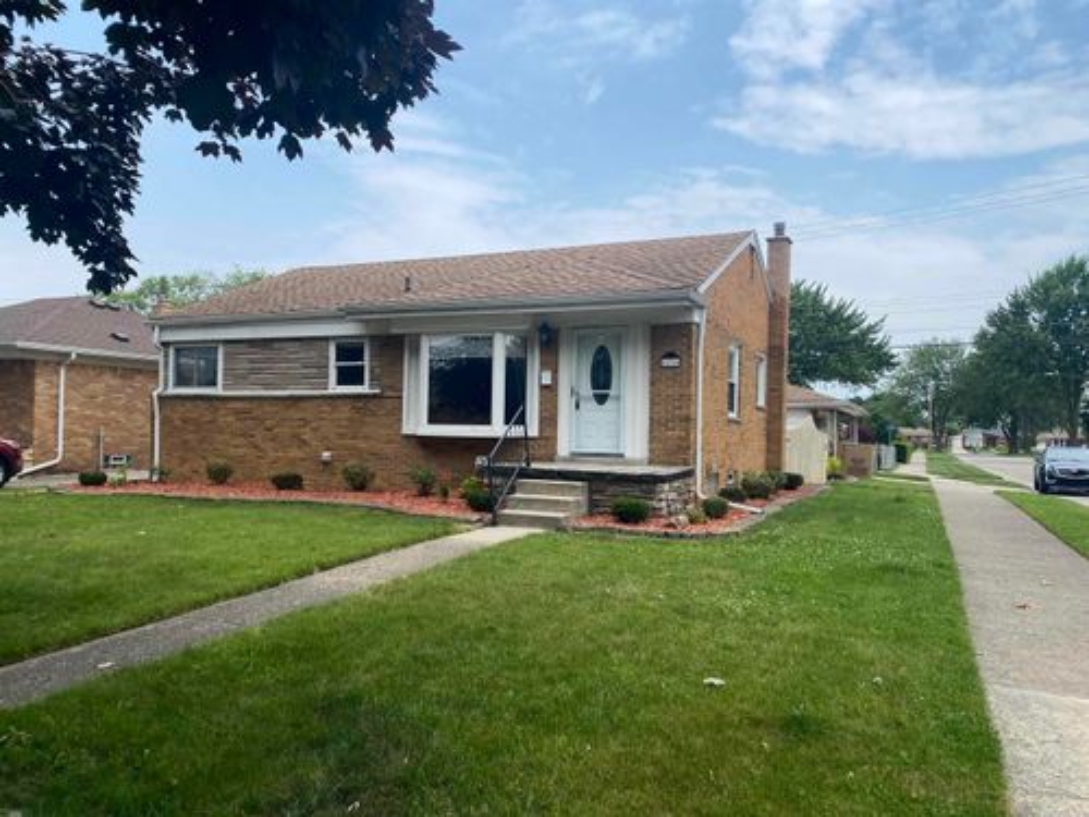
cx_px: 544
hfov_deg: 67.3
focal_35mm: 26
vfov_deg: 53.1
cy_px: 408
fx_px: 818
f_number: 1.8
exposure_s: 1/2066
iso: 32
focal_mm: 4.25
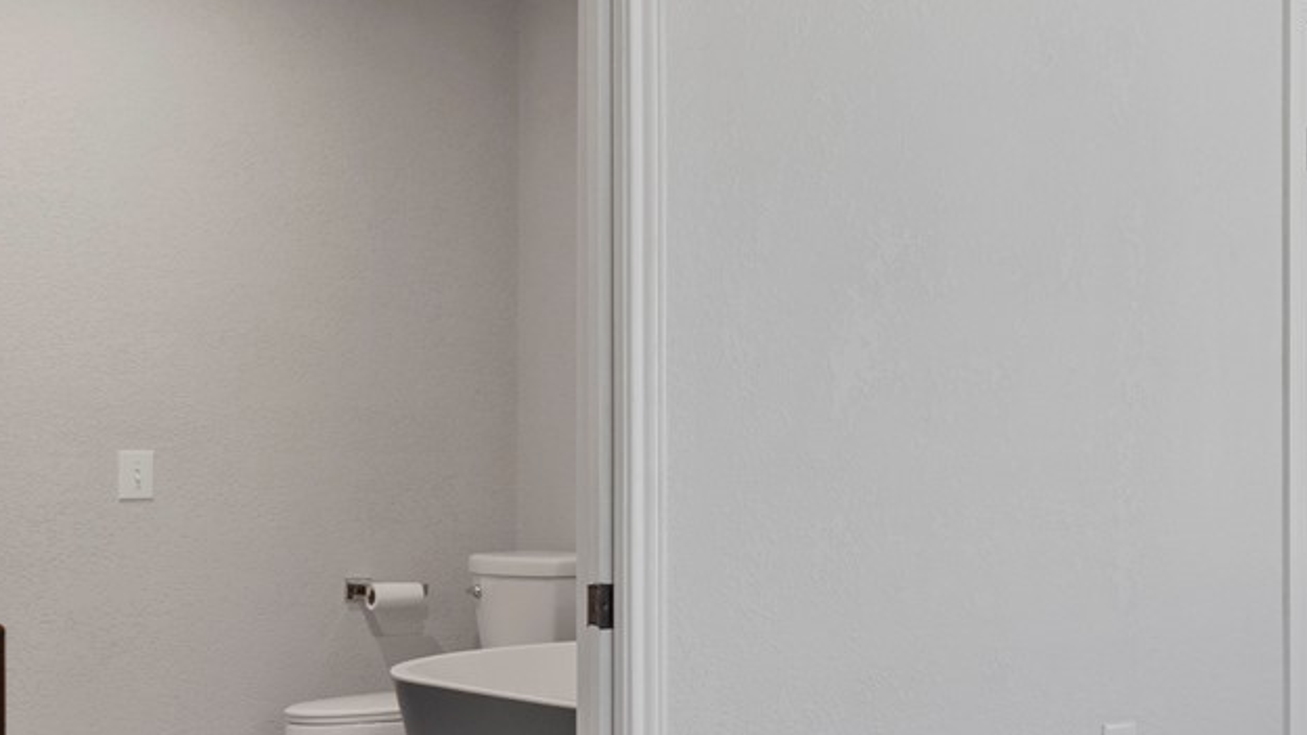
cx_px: 1711
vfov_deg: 19.4
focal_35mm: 62
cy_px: 461
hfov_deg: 27.9
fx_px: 2149
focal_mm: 17
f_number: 8
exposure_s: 1
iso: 200
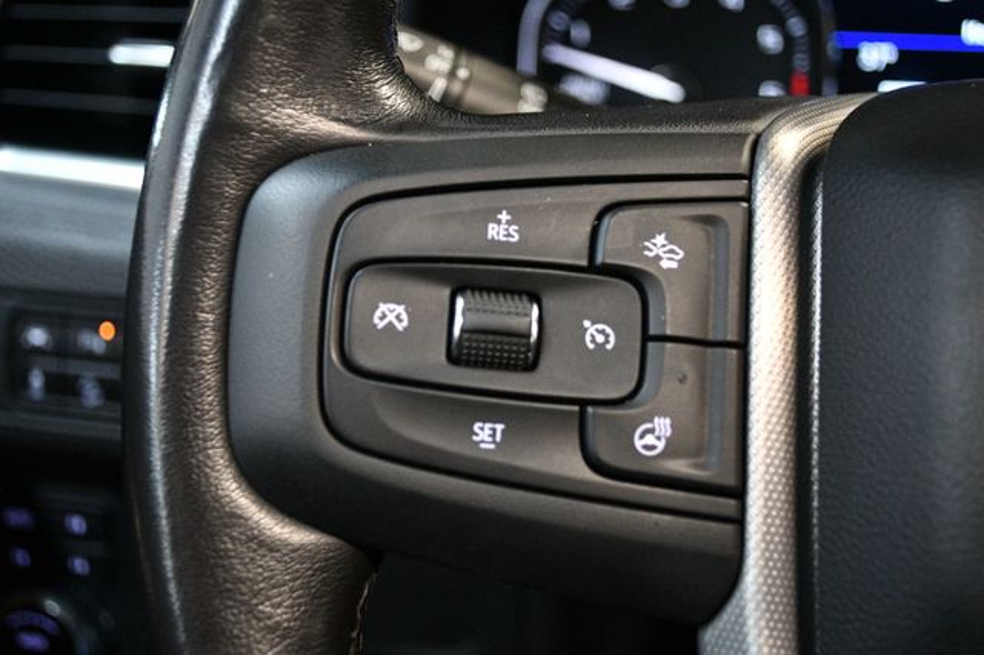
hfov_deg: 41.1
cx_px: 492
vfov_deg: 28.0
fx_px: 1311
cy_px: 328
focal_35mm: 48
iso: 4000
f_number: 4.8
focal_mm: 32
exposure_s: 1/60
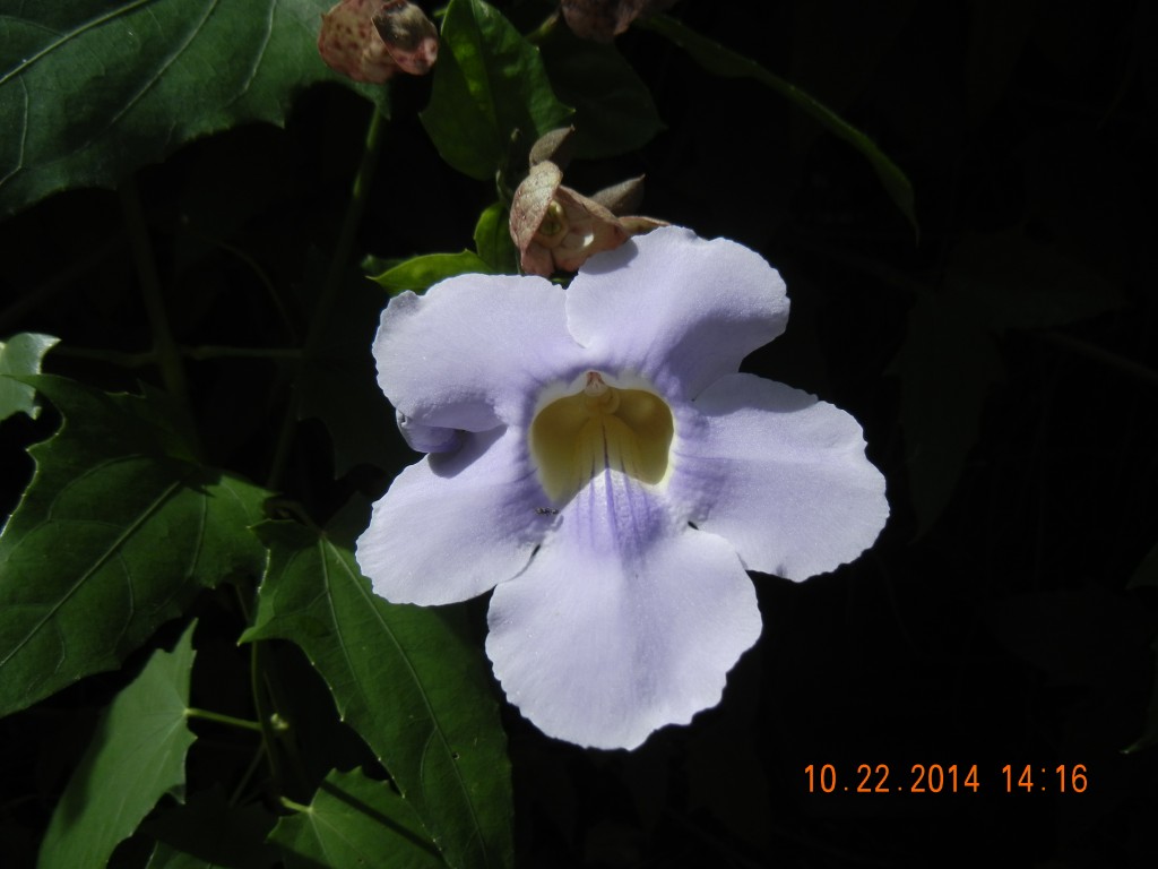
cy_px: 434
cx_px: 579
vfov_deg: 46.8
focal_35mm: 30
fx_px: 1004
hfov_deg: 60.0
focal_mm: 5.4
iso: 160
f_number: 7
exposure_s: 1/537
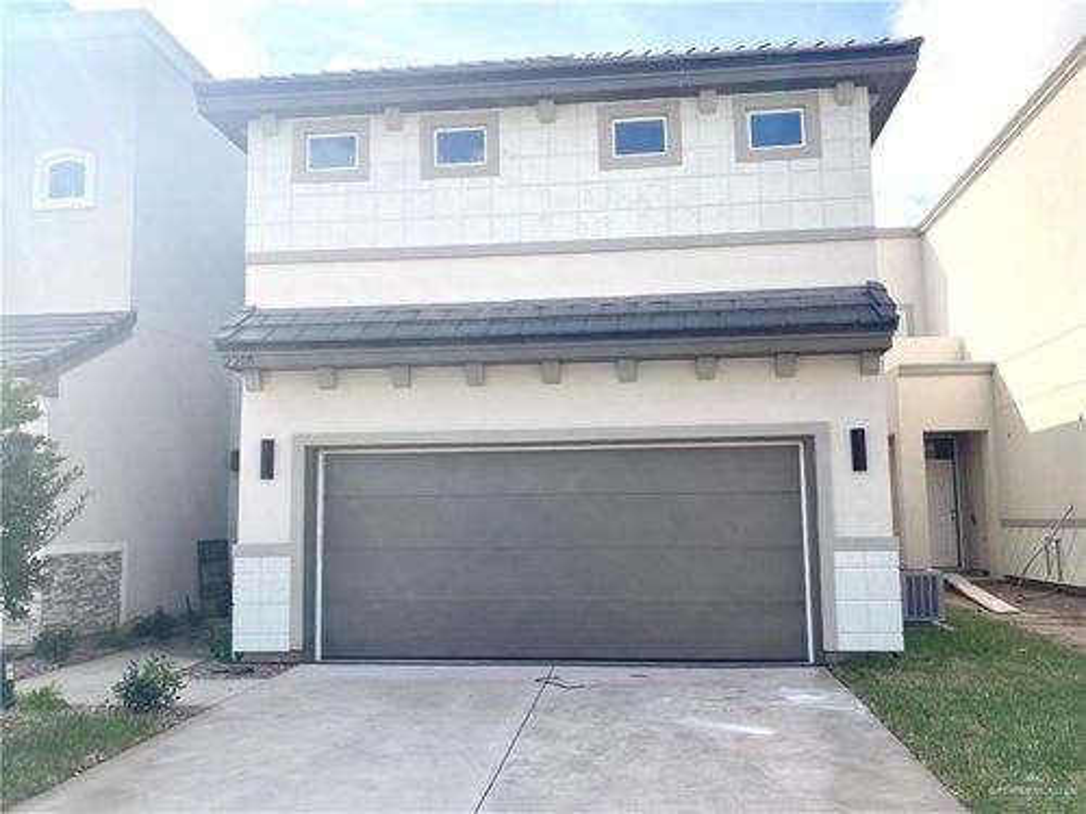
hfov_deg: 63.4
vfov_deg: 49.7
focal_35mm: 28
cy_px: 407
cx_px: 543
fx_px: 878
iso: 20
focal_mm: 3.99
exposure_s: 1/2315
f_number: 1.8
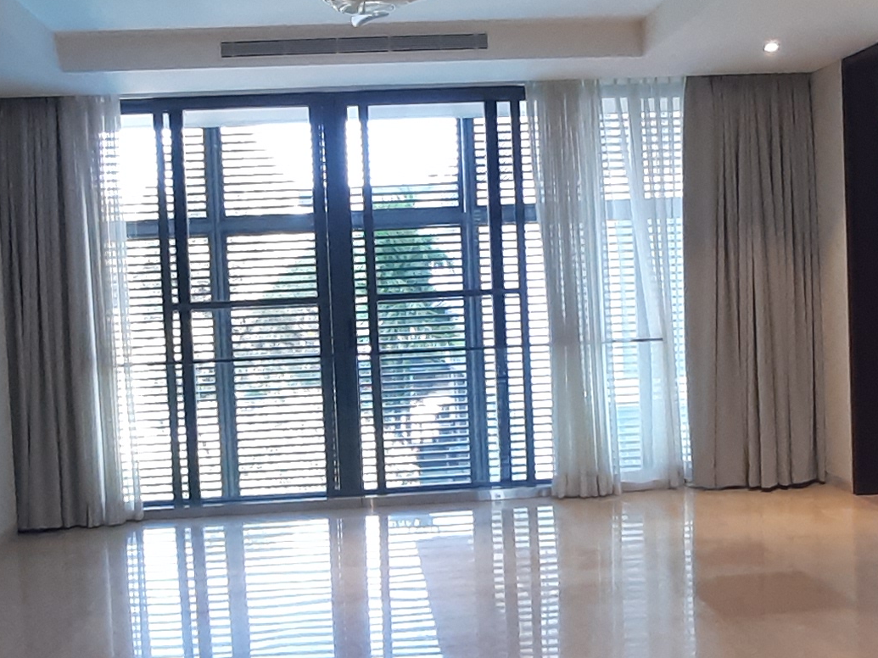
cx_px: 425
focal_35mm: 41
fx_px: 1040
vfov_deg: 35.1
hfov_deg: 45.8
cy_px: 326
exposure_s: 1/50
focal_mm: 1.42
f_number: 2.2
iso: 125
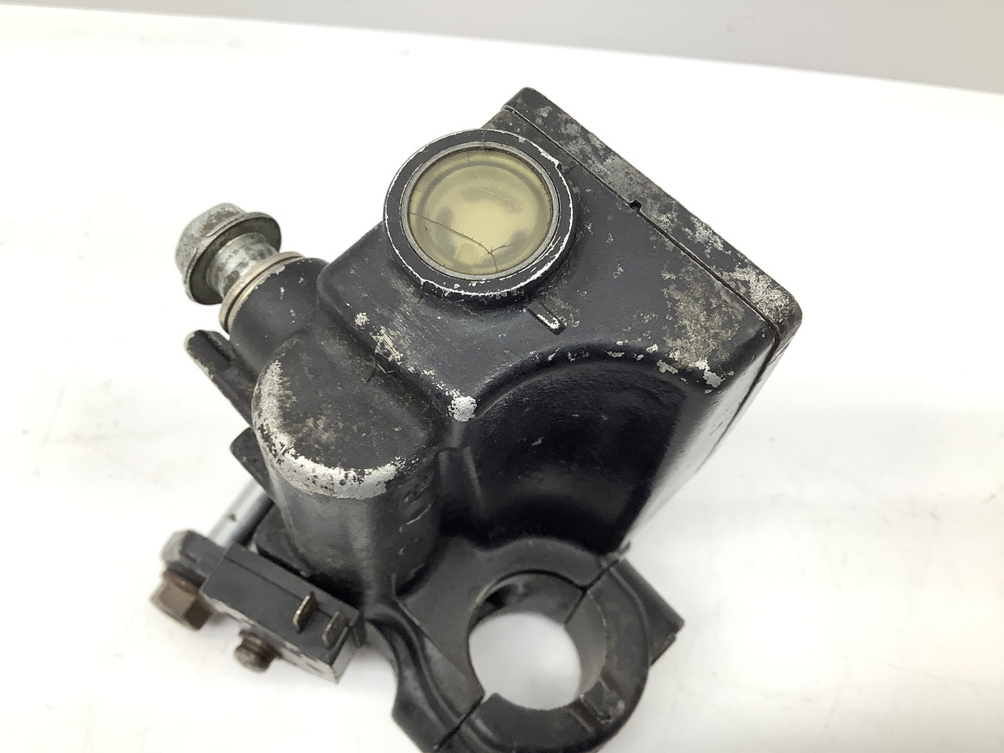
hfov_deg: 58.4
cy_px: 376
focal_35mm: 31
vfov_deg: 45.4
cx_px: 502
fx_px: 899
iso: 80
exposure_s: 1/100
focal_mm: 3.3
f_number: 2.4
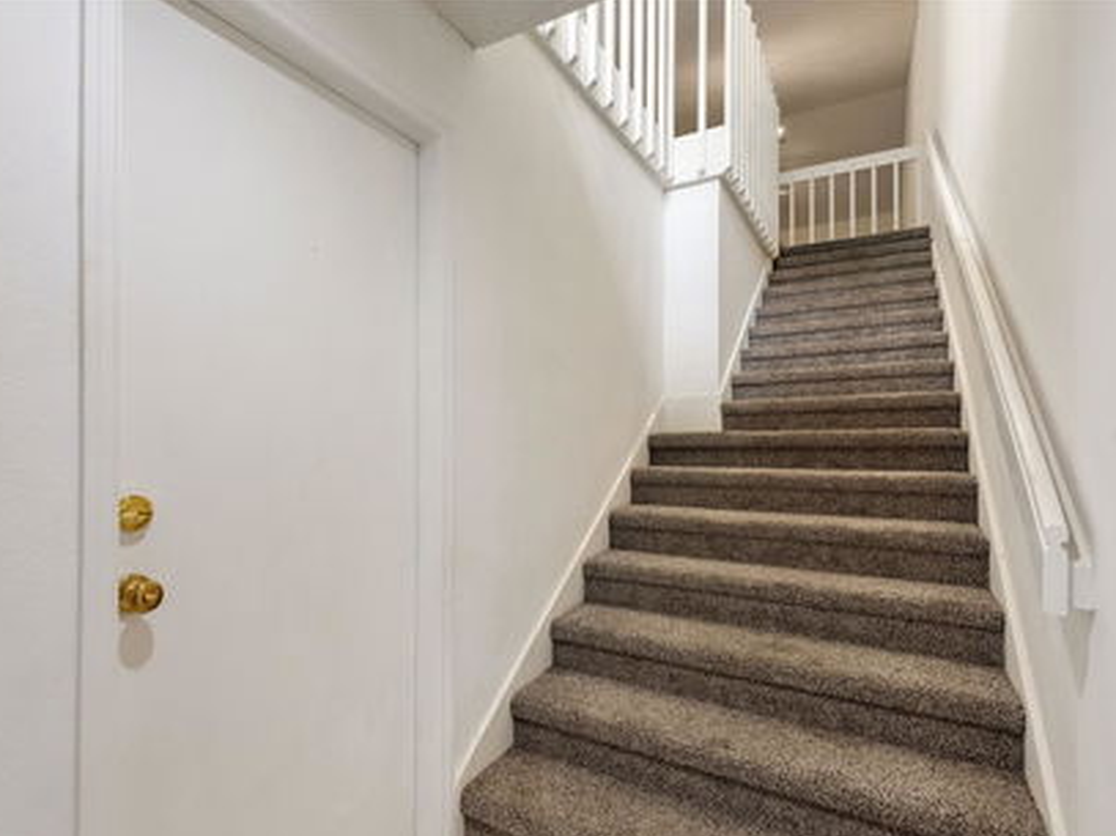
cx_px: 529
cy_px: 436
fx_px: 548
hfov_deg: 91.0
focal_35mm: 17
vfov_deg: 74.7
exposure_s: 1/20
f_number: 4.5
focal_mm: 10
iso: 400
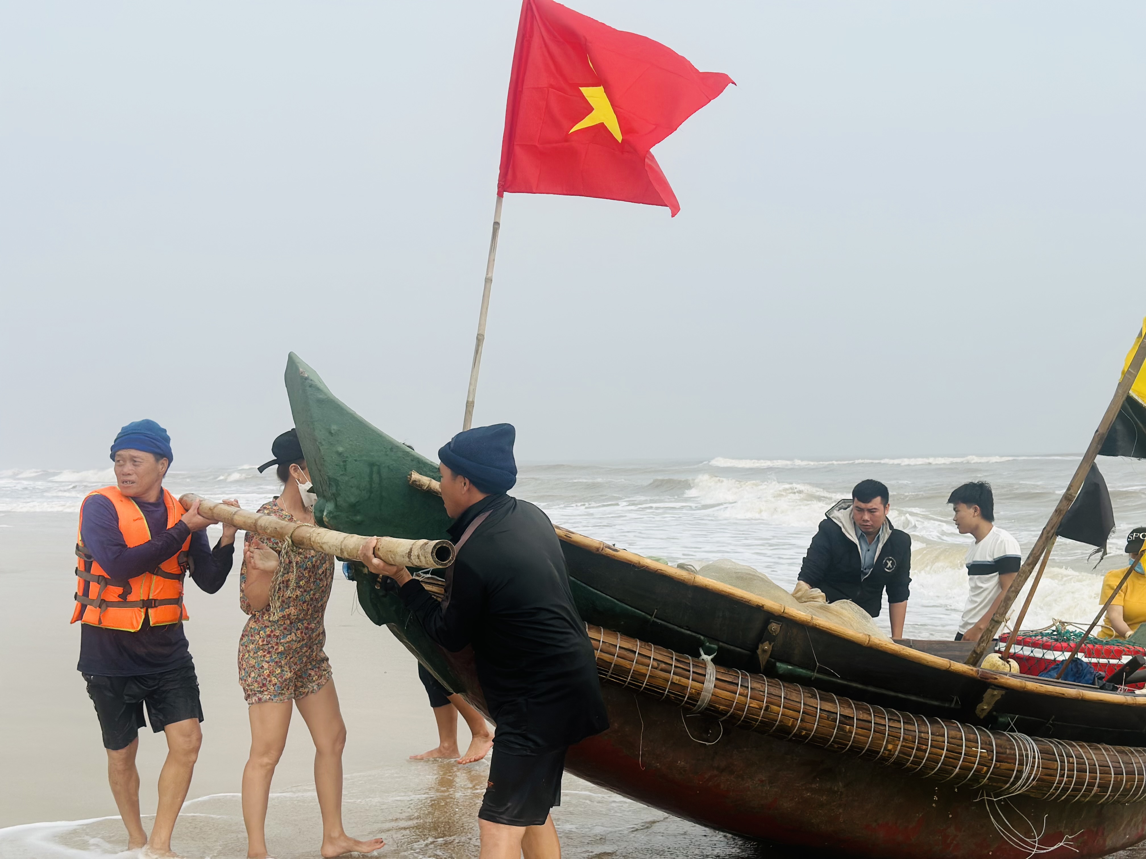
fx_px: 1589
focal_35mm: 48
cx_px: 573
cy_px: 430
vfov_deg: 30.3
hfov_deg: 39.7
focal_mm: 6.86
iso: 64
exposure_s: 1/4367
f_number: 1.78
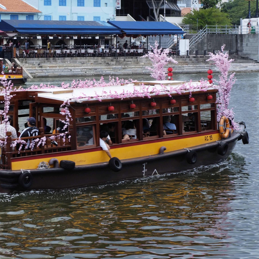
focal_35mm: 141
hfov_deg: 12.3
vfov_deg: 12.4
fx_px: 1194
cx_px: 58
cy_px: 104
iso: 200
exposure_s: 1/100
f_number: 10
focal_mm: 60
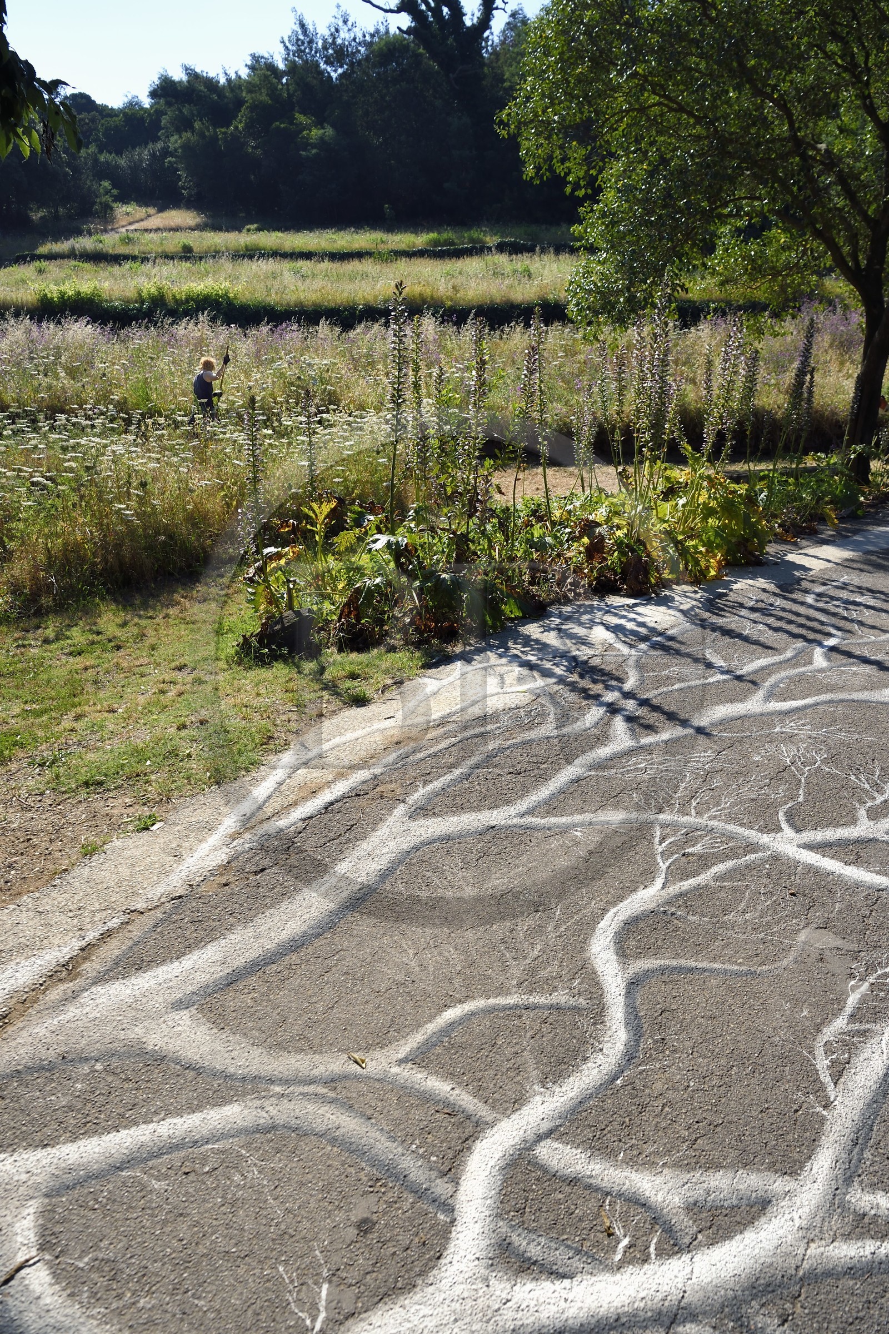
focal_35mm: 24
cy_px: 667
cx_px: 444
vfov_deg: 73.7
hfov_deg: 53.1
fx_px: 889
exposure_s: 1/640
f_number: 8
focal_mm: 24
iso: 200
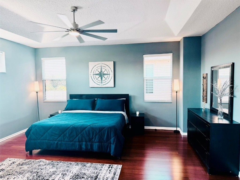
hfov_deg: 71.6
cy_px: 90
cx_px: 120
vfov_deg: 56.8
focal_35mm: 24
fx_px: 166
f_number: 1.78
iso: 320
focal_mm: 6.76
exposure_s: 1/120
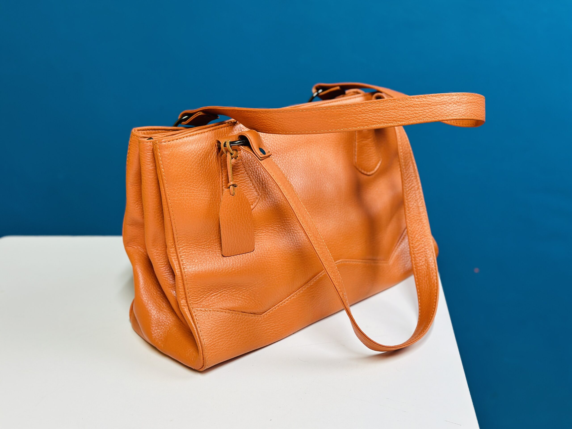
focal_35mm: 48
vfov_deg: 30.3
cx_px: 286
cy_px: 214
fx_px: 793
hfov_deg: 39.7
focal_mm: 6.86
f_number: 1.78
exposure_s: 1/50
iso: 100
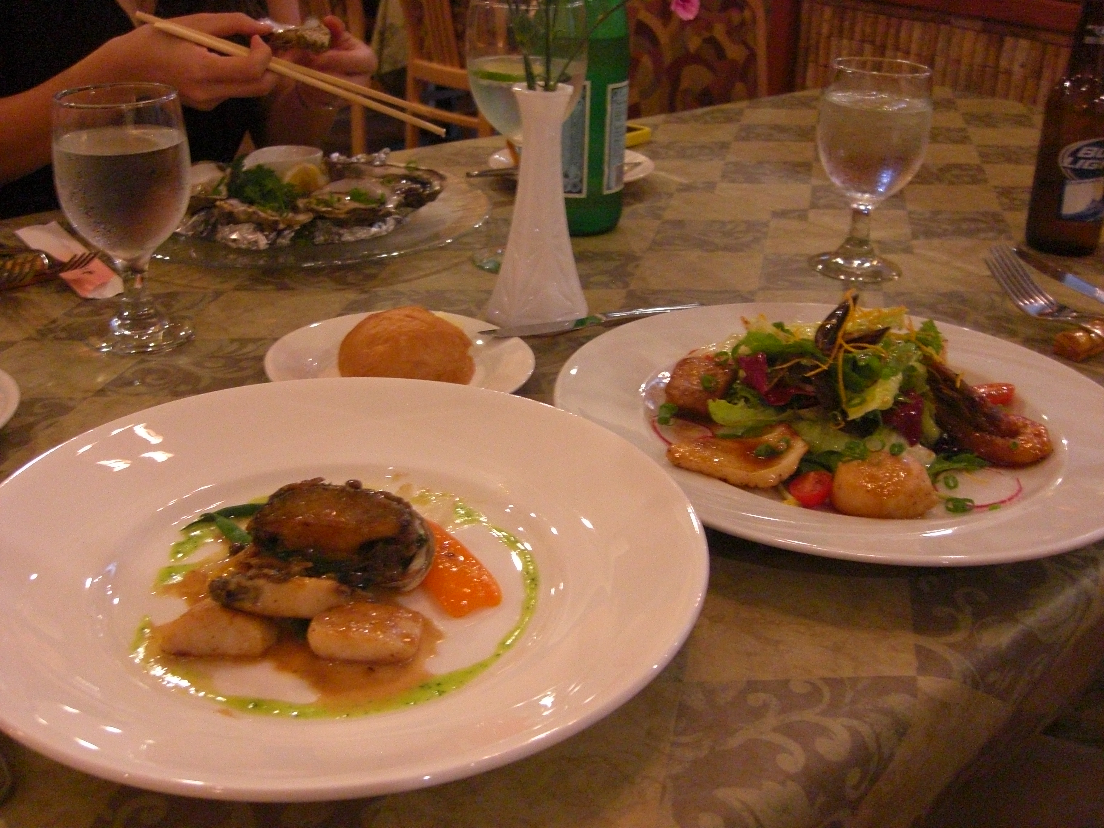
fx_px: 1212
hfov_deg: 49.0
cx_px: 552
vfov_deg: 37.7
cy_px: 414
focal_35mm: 38
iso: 800
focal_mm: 7.9
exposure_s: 1/15
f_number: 2.8
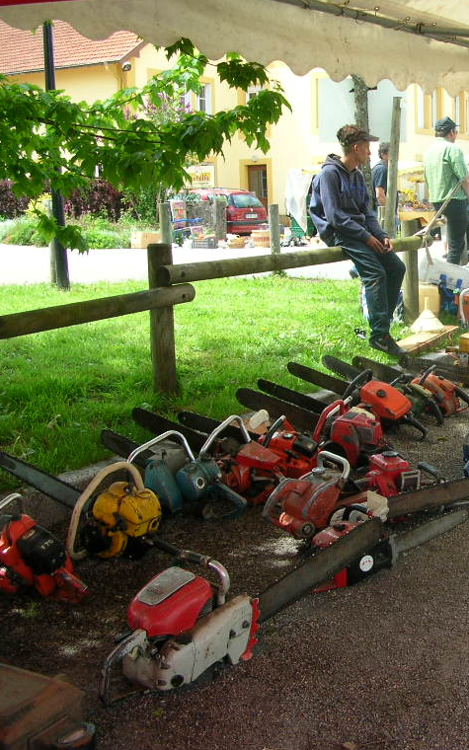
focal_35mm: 50
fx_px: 1023
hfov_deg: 24.6
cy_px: 373
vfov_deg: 40.3
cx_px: 468
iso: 50
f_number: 2.8
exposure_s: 1/236
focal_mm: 5.8
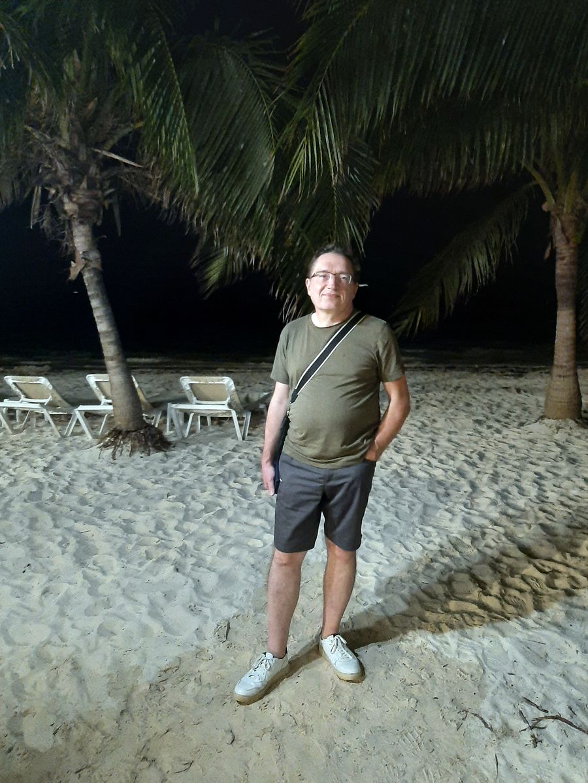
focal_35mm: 26
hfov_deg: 53.1
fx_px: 589
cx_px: 294
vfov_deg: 67.3
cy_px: 392
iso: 640
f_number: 1.7
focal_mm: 3.93
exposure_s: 1/20
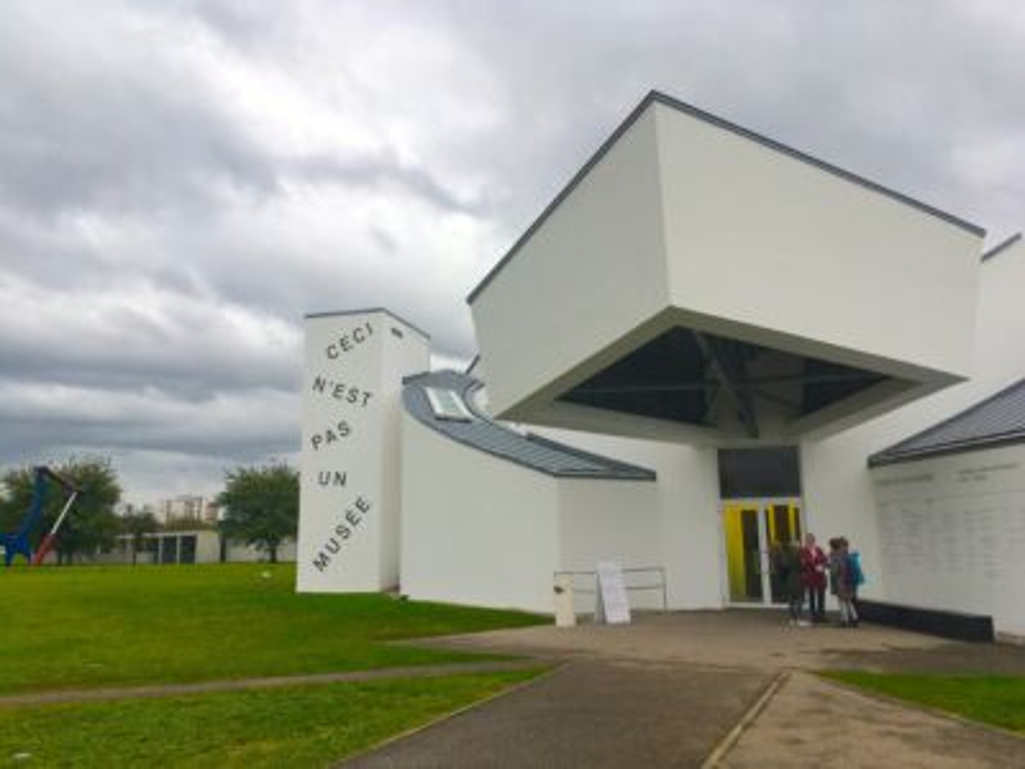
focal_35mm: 29
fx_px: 859
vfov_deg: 48.2
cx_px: 512
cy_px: 384
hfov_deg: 61.7
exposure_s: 1/605
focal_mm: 4.15
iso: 25
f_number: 2.2
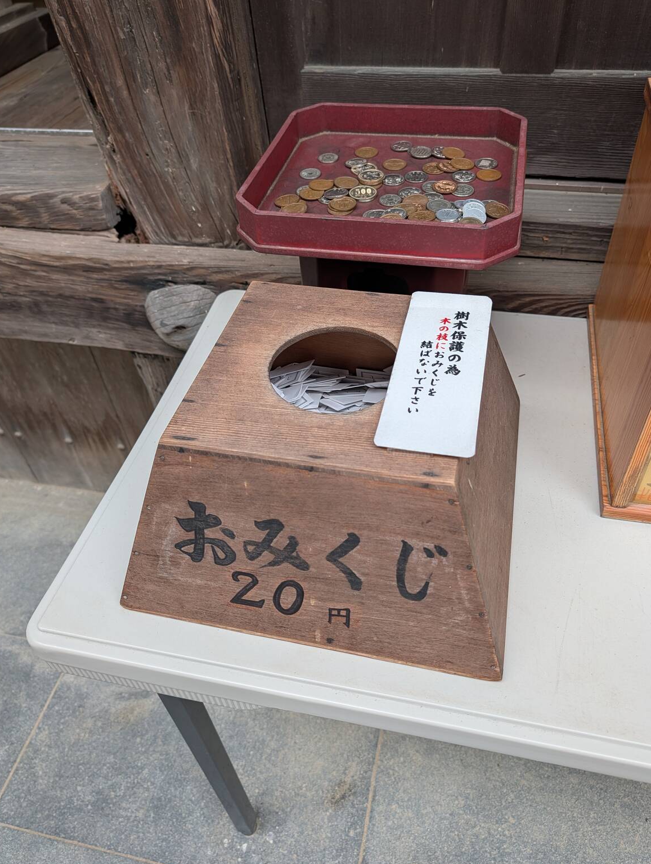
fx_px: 625
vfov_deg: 69.3
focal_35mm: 25
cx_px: 332
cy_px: 420
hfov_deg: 55.0
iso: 36
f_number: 1.68
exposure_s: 1/189
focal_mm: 6.9
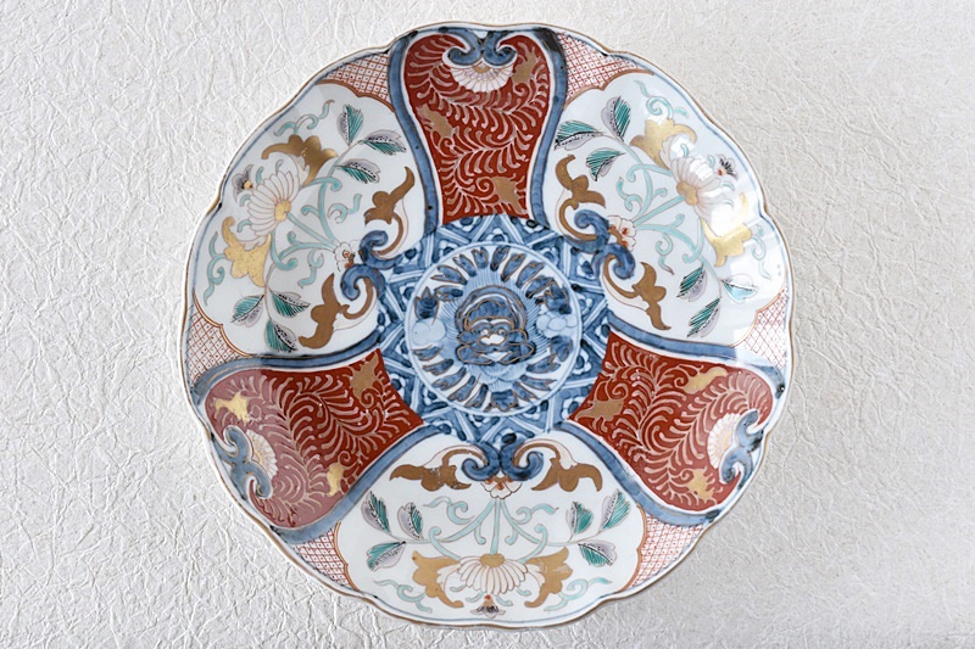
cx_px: 488
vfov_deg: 16.5
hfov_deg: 24.6
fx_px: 2234
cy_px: 324
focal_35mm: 82
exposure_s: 1/20
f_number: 5.6
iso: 800
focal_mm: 55
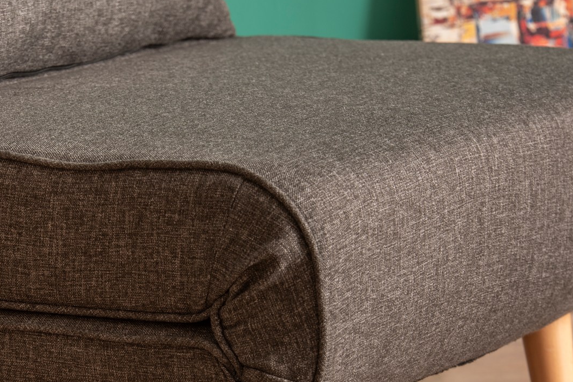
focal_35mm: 230
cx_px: 80
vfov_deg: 6.0
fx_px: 3662
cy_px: 320
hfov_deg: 8.9
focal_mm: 122
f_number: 7.1
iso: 160
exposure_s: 1/160
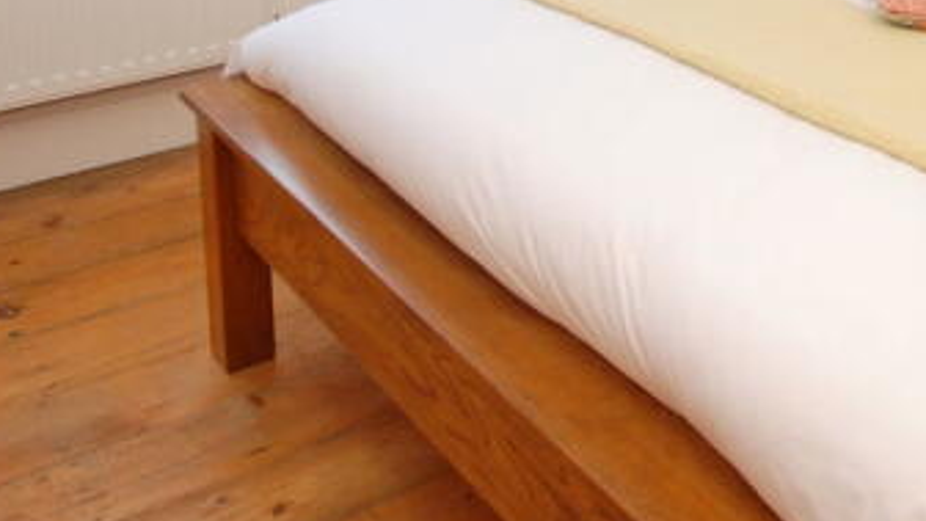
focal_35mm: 48
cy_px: -181
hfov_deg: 40.2
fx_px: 1179
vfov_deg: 22.0
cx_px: 802
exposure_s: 1/60
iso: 160
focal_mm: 10
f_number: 4
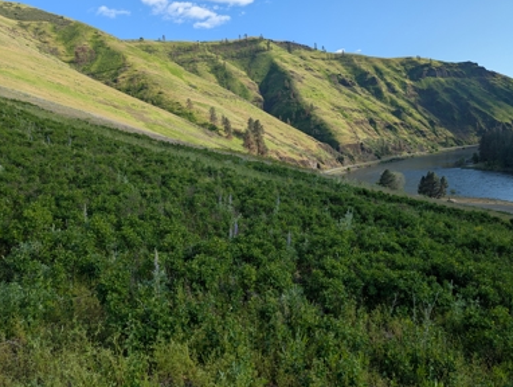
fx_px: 371
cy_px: 192
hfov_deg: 69.3
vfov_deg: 55.0
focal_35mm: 25
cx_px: 252
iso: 21
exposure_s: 1/725
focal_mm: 6.9
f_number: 1.68
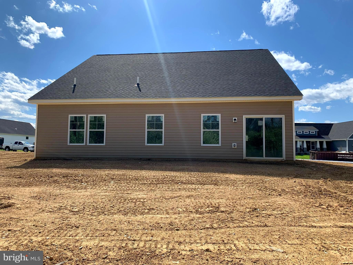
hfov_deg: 67.3
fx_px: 265
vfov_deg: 53.1
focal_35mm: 26
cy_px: 132
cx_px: 176
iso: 25
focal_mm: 4.25
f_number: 1.8
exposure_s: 1/2755
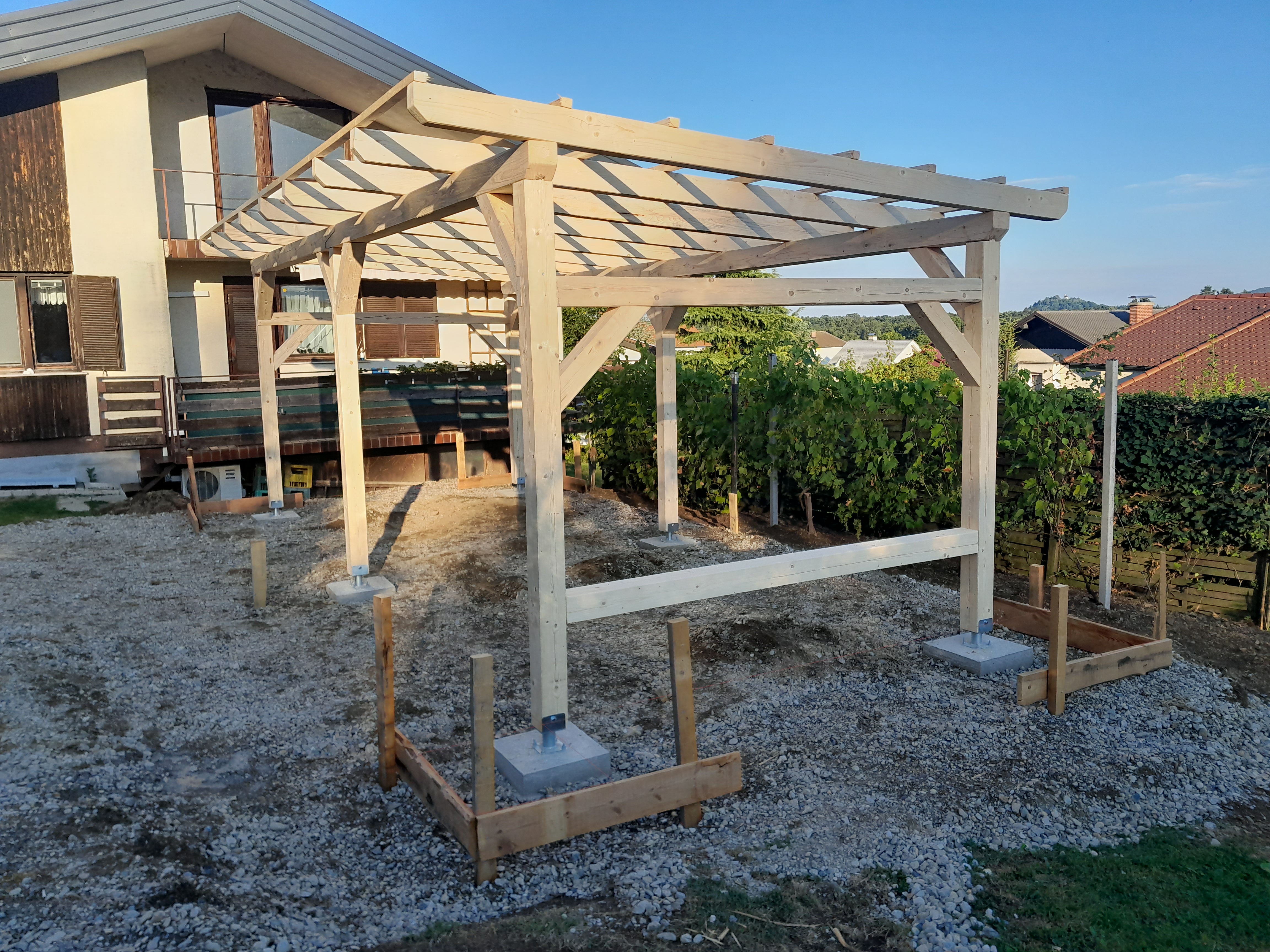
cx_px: 635
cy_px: 476
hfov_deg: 67.3
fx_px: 954
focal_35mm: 26
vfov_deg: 53.1
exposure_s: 1/633
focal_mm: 4
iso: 40
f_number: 1.8
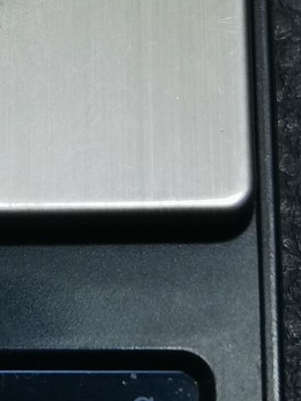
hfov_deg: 7.2
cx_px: -196
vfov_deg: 9.7
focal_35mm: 203
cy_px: 2
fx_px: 2353
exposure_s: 1/100
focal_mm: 6.67
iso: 100
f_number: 1.9
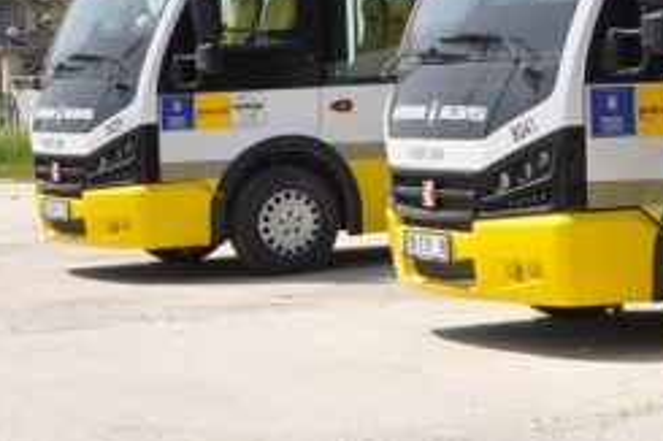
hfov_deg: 14.2
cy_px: 46
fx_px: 2595
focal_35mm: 141
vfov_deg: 9.7
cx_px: 747
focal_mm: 30
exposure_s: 1/500
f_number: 11
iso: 400
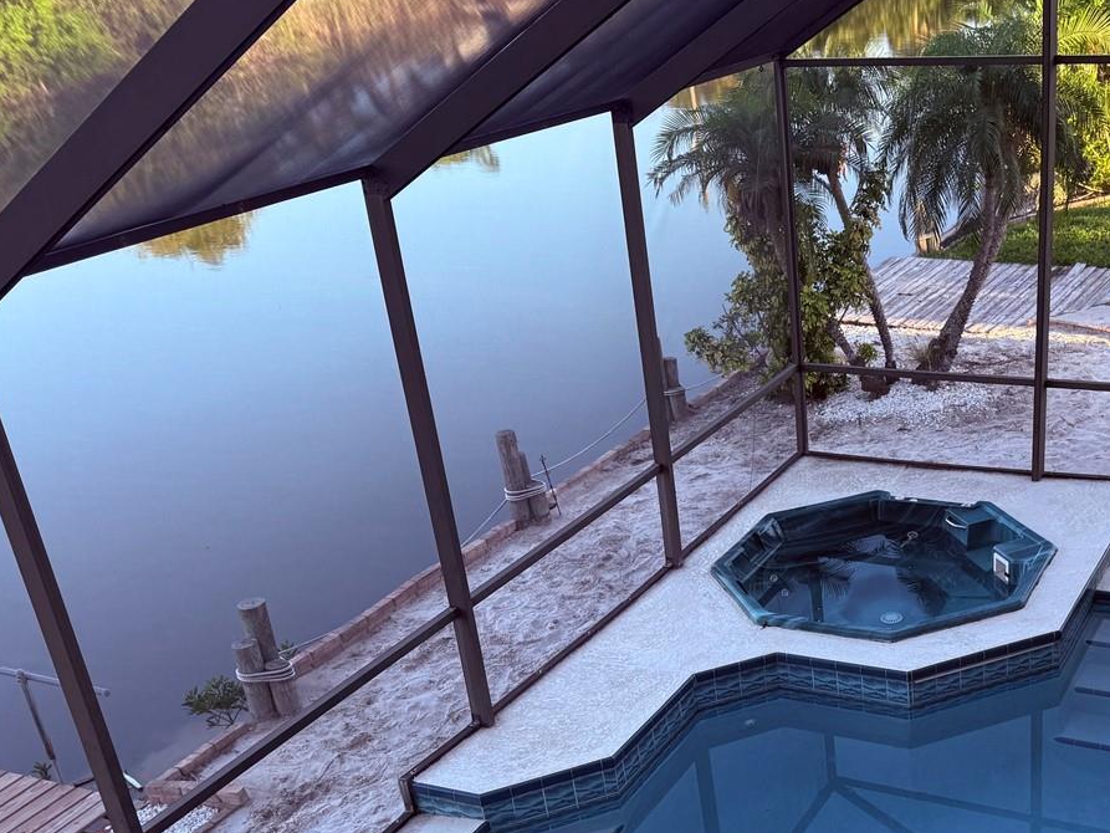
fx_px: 1379
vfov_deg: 32.9
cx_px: 848
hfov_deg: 42.3
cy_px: 640
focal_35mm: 43
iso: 80
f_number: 1.78
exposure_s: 1/368
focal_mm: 6.76
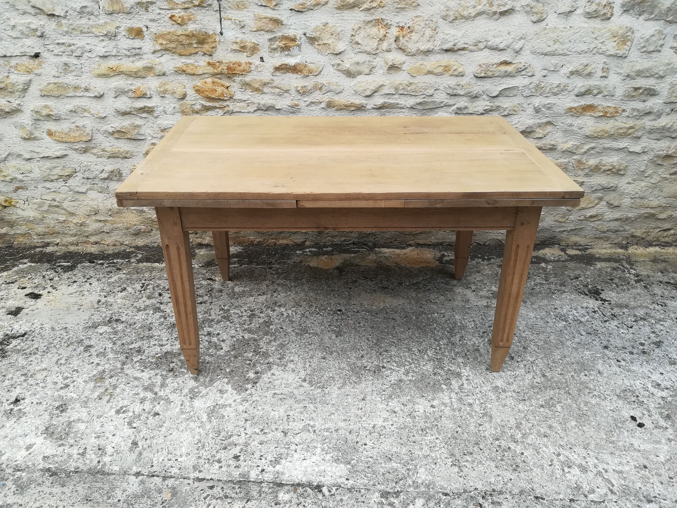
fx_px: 508
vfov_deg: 53.1
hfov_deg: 67.3
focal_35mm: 26
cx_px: 338
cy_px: 254
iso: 50
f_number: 2.2
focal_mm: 3.83
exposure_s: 1/204
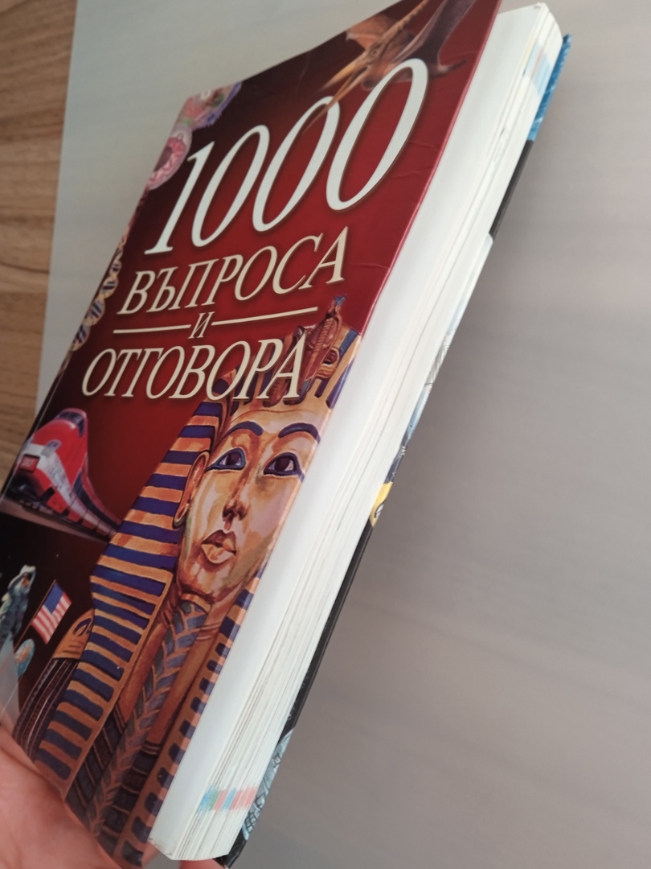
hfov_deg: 49.7
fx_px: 702
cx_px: 326
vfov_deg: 63.4
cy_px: 434
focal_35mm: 28
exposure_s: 1/25
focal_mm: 3.43
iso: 464
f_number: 2.2
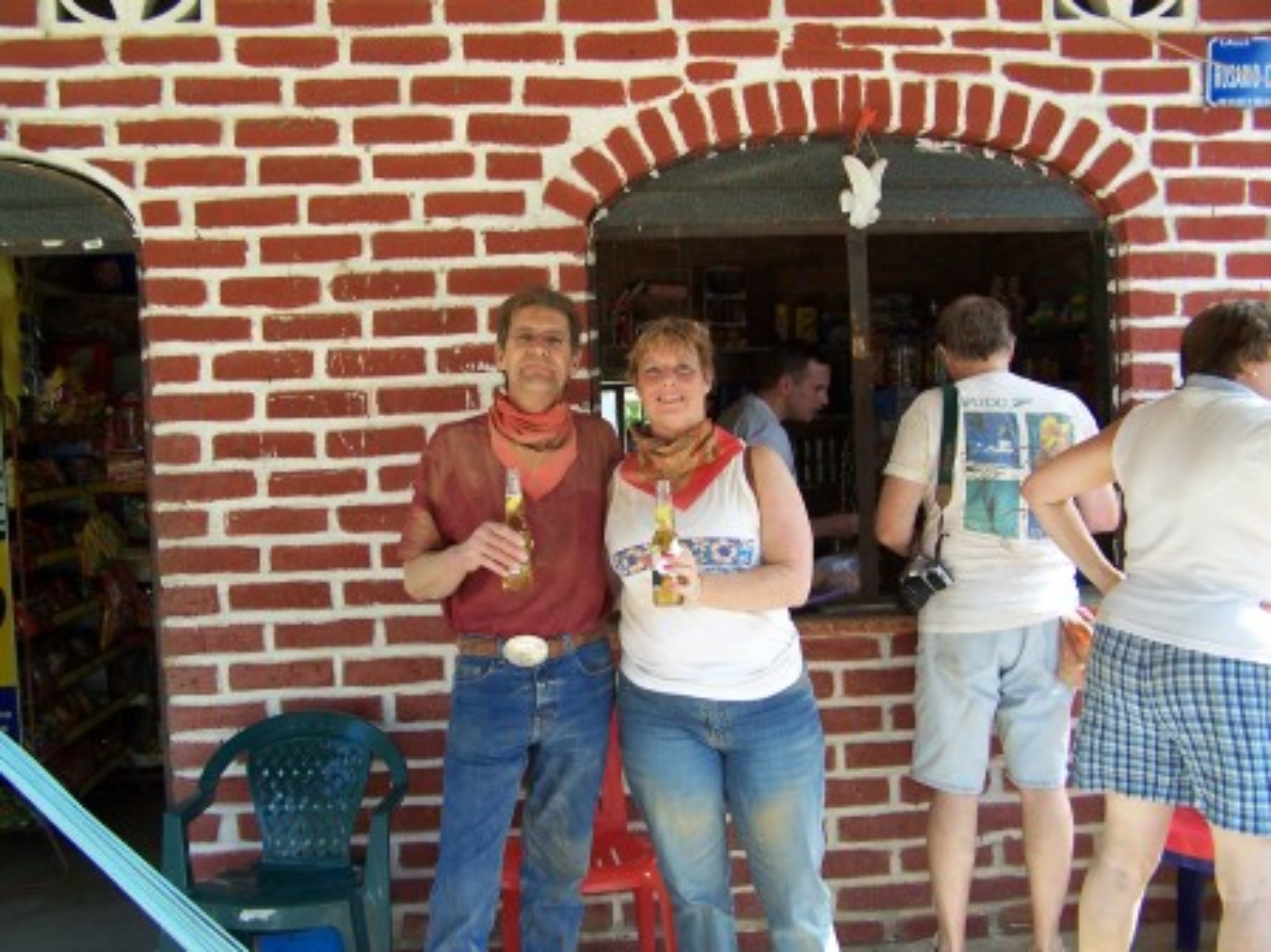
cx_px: 636
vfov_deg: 37.7
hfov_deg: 49.0
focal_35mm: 38
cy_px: 476
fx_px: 1395
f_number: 2.8
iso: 80
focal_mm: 6.3
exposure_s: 1/90
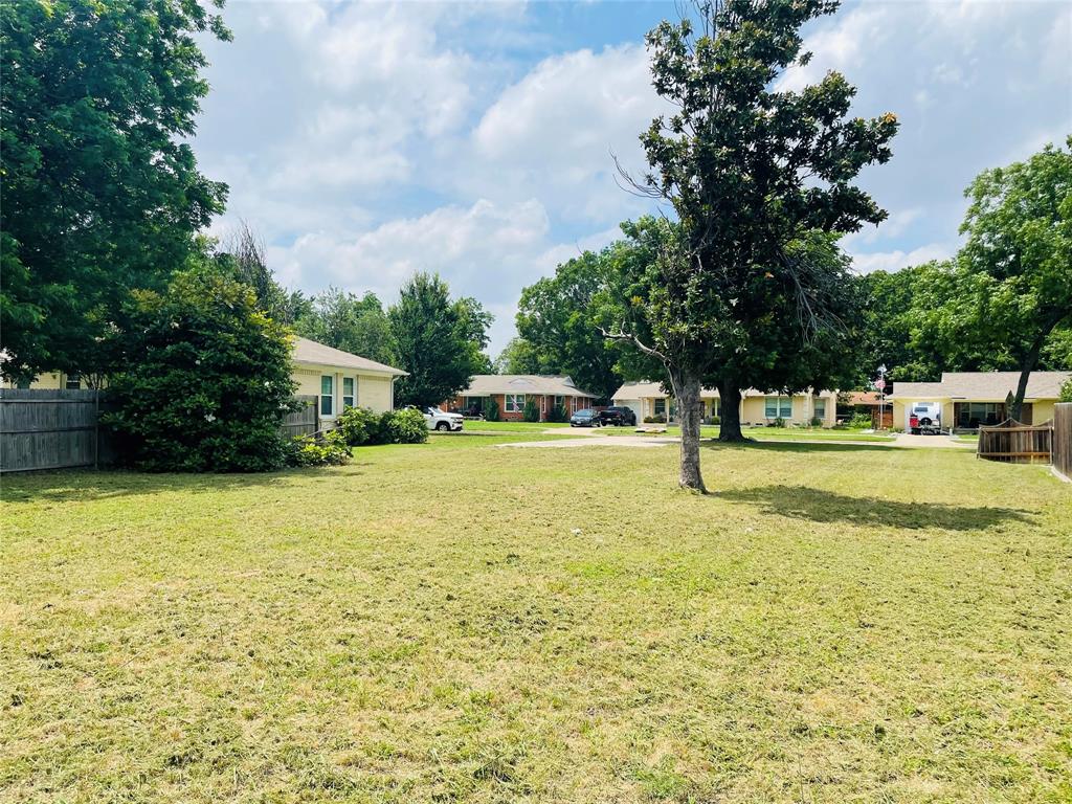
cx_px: 536
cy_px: 402
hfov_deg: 67.3
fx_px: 805
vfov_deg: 53.1
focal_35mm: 26
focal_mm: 4.2
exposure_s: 1/5051
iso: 32
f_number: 1.6
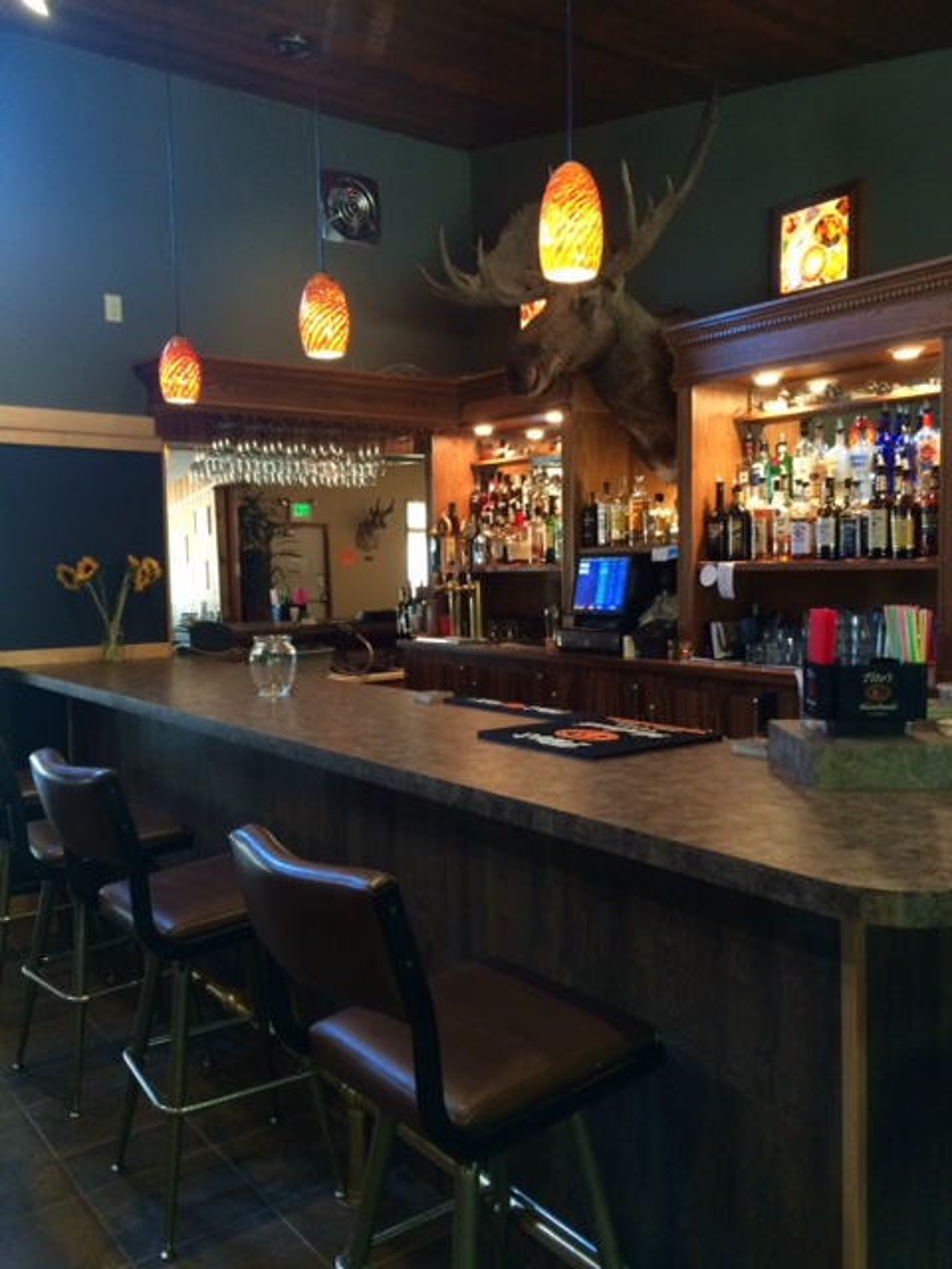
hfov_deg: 48.2
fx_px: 1063
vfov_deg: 61.7
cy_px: 634
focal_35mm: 29
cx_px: 476
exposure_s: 1/30
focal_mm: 4.15
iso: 250
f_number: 2.2
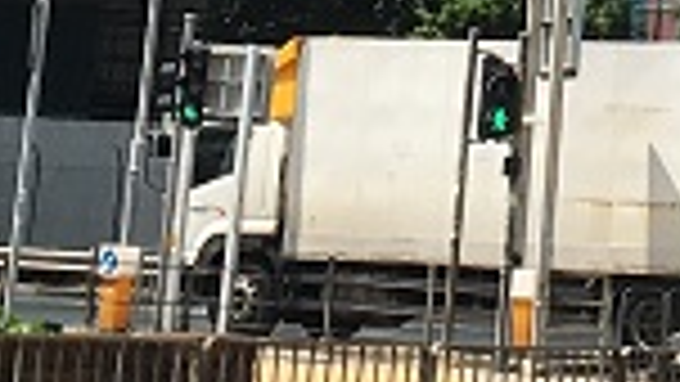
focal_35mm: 209
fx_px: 3769
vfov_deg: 5.3
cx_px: 802
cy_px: -984
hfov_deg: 10.2
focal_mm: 4.15
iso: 25
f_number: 2.2
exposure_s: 1/1399
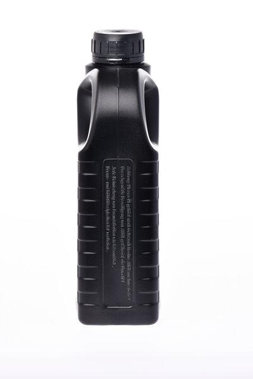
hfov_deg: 7.2
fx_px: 2024
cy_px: 190
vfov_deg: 10.7
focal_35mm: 192
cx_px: 126
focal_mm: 160
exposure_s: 1/100
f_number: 18
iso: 100
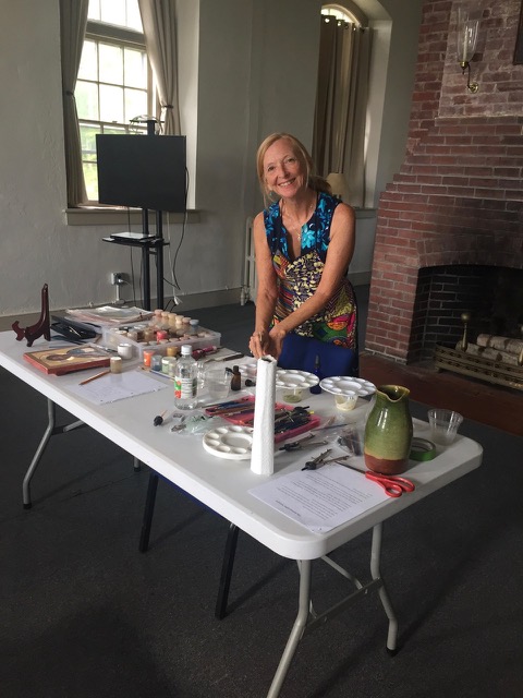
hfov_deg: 48.2
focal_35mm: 29
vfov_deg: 61.7
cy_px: 349
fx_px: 584
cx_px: 262
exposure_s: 1/40
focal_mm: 4.15
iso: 32
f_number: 2.2
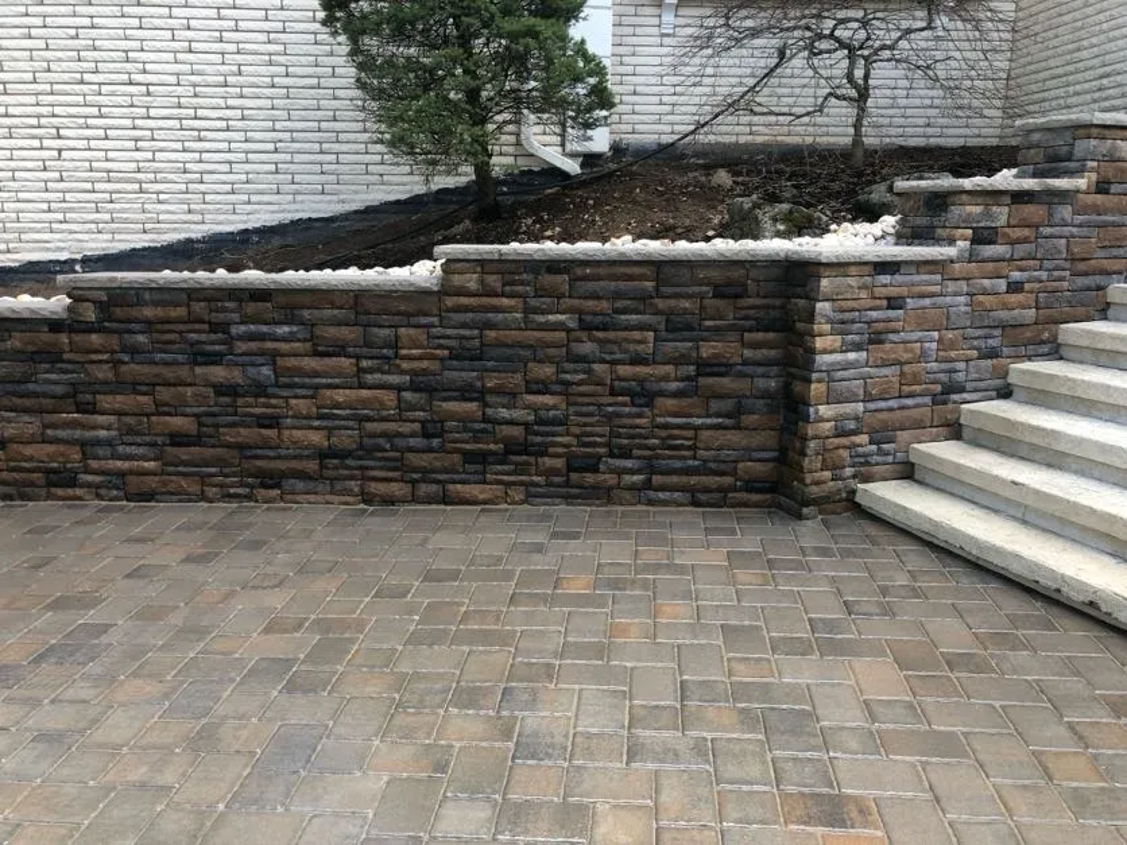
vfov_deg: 49.7
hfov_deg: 63.4
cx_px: 564
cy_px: 422
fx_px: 912
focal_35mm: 28
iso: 20
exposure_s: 1/120
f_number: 1.8
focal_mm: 4
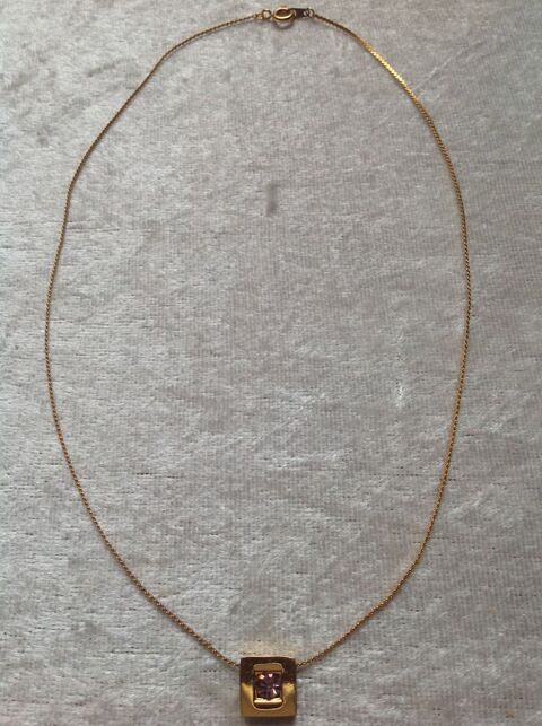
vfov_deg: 52.7
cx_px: 271
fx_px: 733
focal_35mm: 35
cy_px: 363
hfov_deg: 40.6
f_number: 2.4
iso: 80
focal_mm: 4.28
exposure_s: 1/60
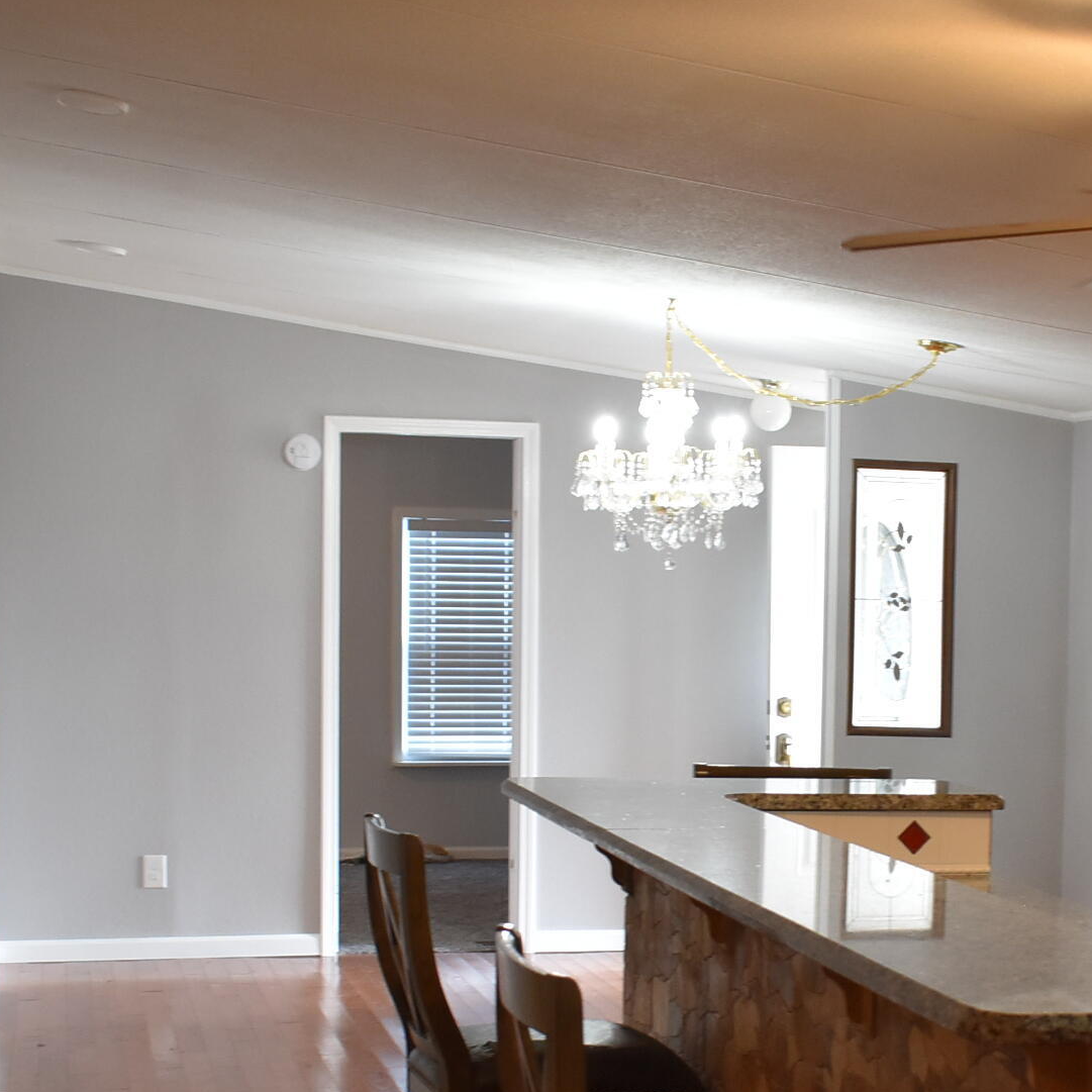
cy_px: 820
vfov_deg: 23.1
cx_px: 888
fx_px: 2647
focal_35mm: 74
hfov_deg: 22.9
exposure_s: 1/60
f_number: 3.8
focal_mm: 21
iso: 1000
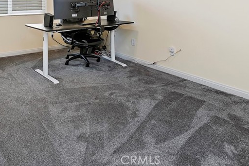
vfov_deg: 40.7
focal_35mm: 28
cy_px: 1
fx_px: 194
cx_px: 64
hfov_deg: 62.0
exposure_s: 1/5
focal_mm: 14
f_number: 10
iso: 500
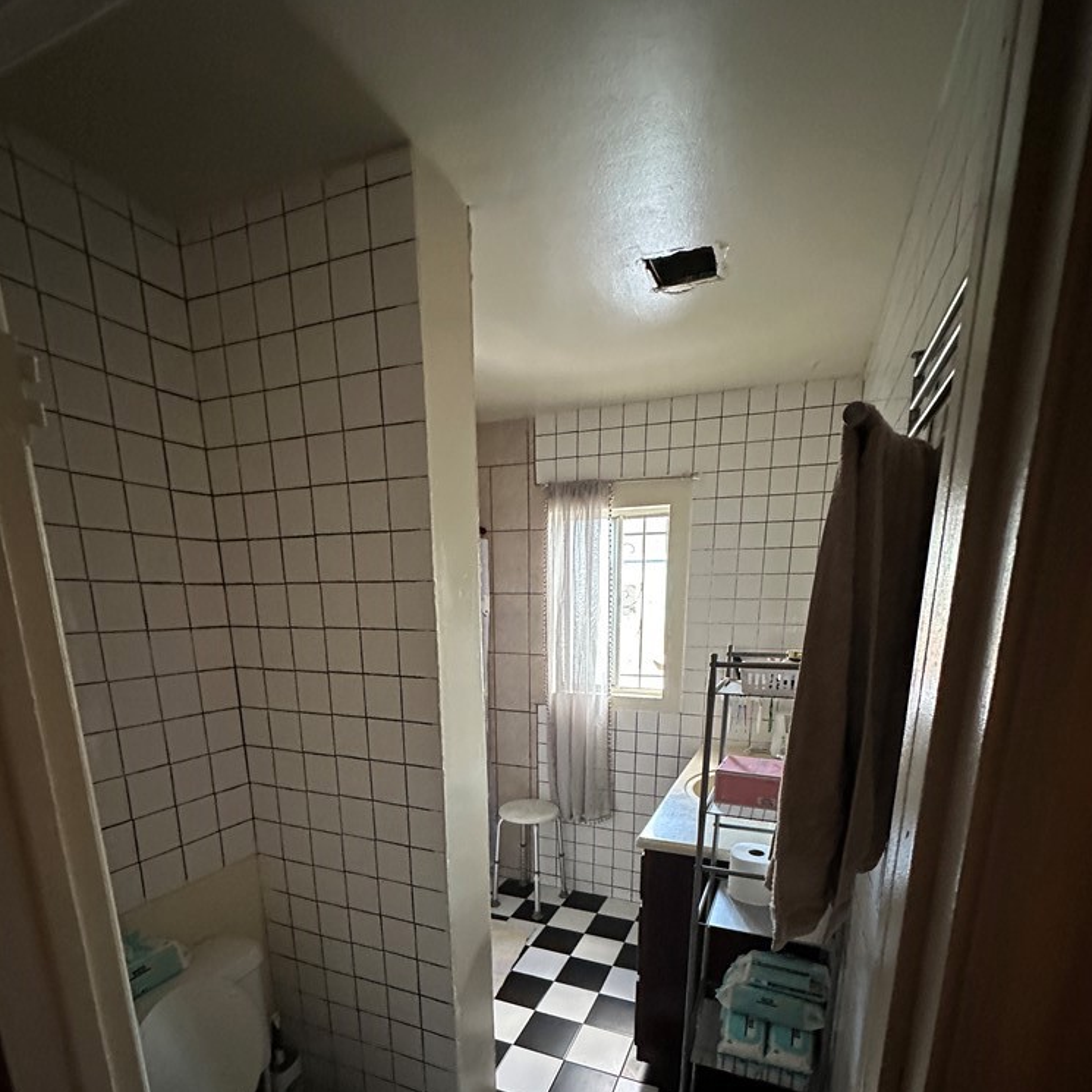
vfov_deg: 81.0
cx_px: 551
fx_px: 607
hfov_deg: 84.0
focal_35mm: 17
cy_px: 734
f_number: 2.2
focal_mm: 2.22
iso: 1000
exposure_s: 1/60
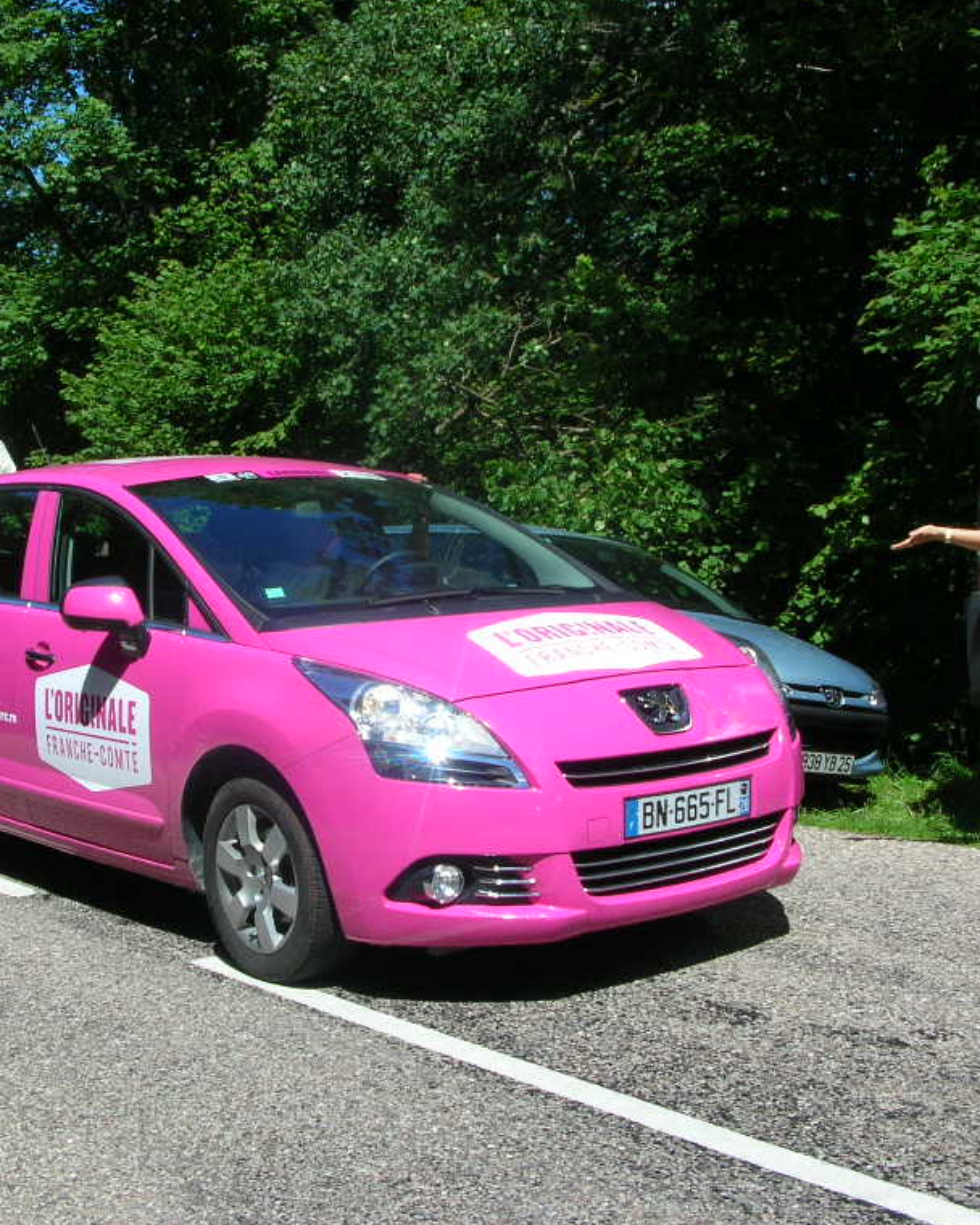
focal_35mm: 46
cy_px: 612
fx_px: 1668
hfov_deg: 32.7
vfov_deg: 40.3
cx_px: 413
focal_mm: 5.8
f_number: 5.6
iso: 50
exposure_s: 1/274
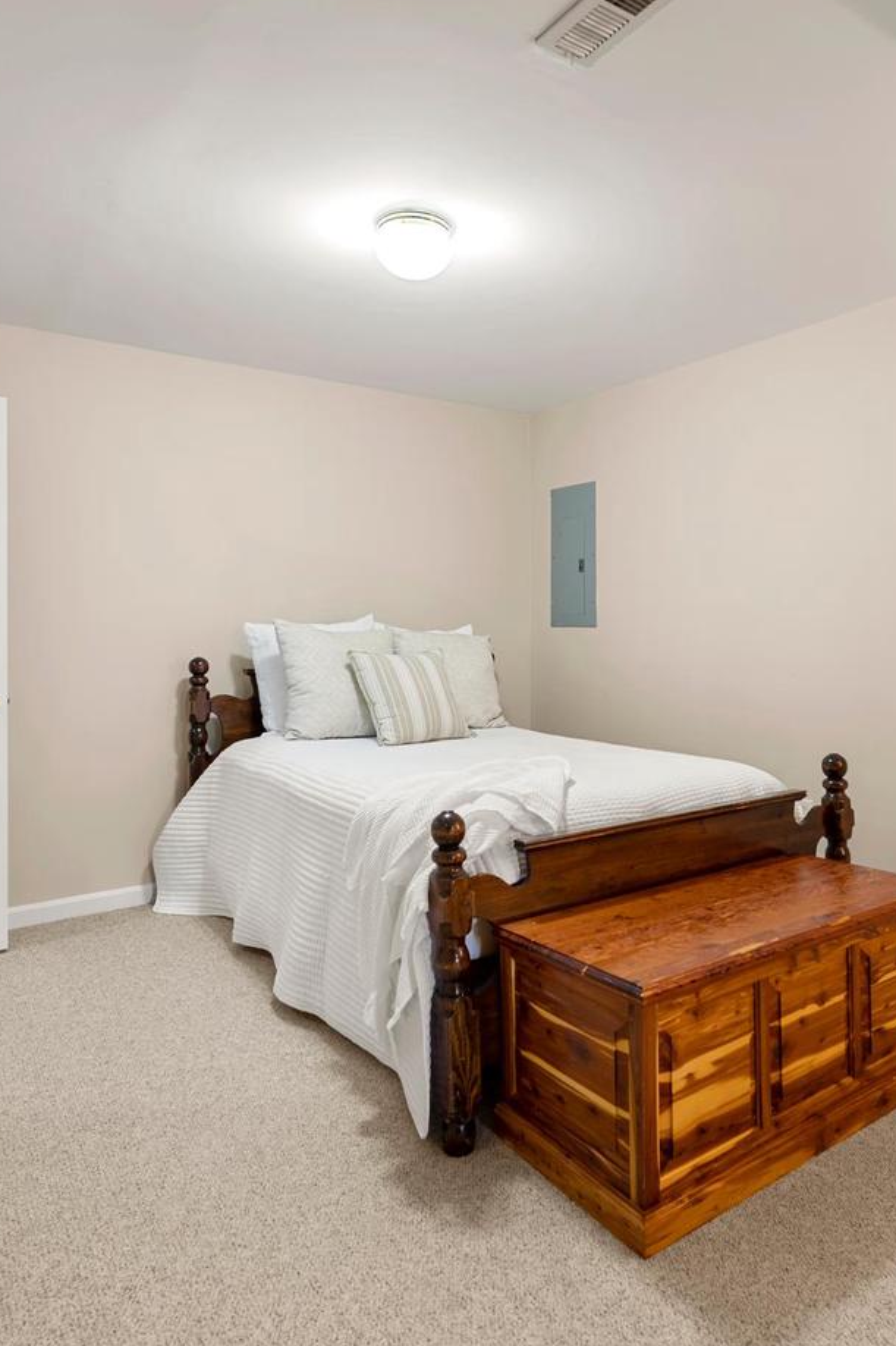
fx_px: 822
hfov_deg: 56.9
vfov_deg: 78.6
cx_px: 518
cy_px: 682
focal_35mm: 22
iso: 100
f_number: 4
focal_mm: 14
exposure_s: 1/3
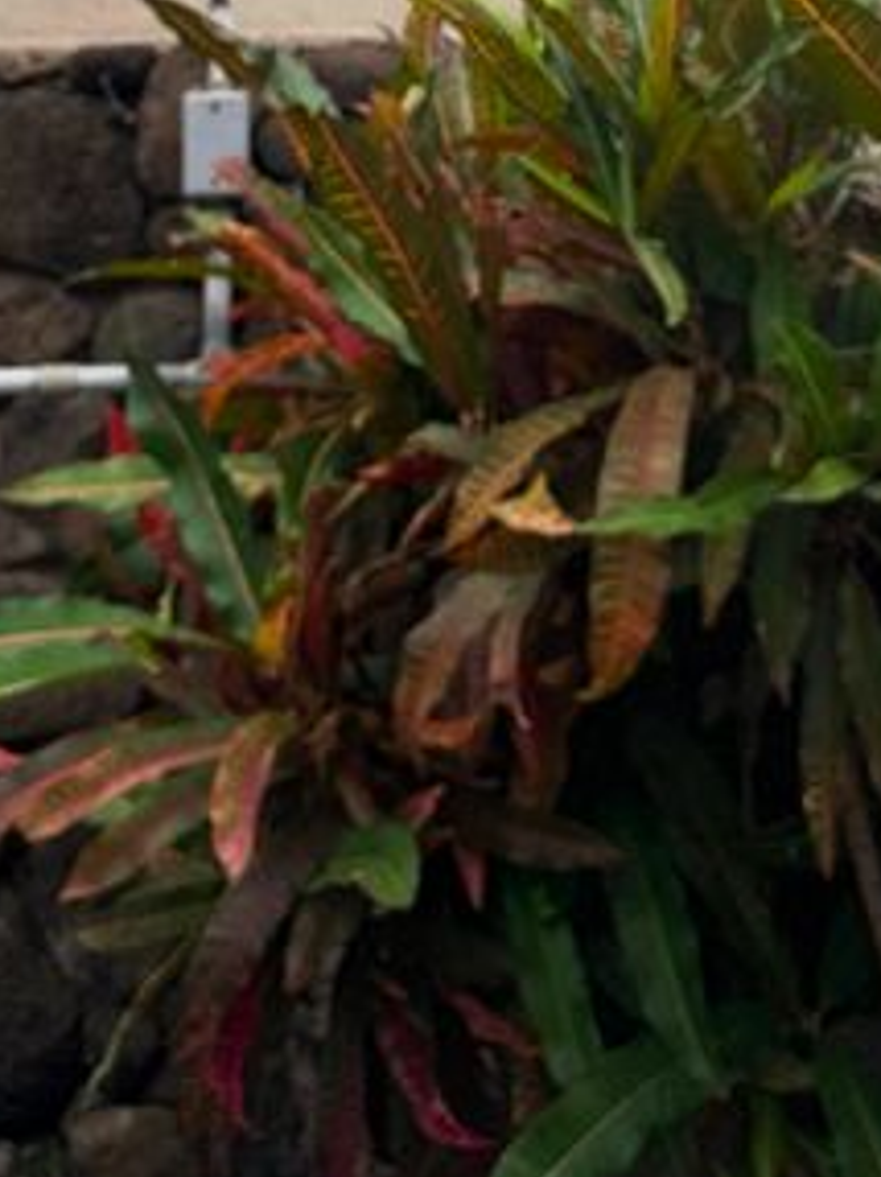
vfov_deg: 30.4
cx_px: 350
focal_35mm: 56
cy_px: -150
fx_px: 1903
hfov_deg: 26.0
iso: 80
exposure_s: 1/1901
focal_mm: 6.76
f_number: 1.78
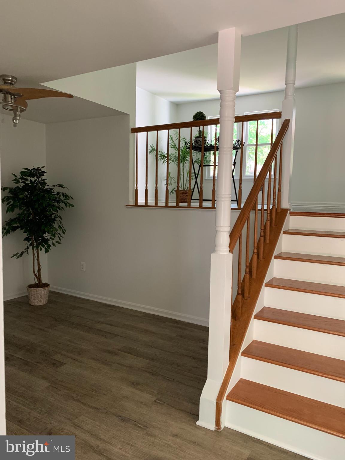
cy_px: 230
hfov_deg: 53.1
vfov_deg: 67.3
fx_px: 346
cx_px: 172
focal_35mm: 26
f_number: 1.8
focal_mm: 4.25
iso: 200
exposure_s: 1/60
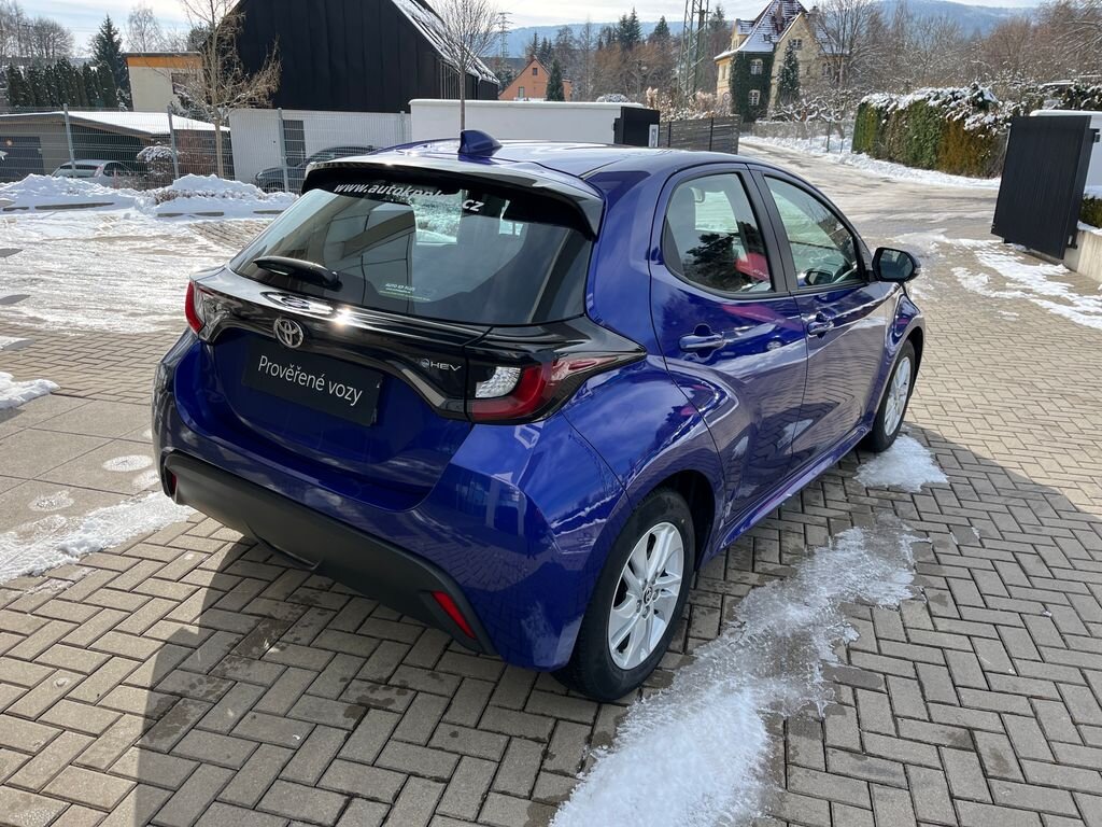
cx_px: 551
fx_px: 828
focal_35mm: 26
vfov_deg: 53.1
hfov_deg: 67.3
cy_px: 414
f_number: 1.6
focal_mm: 5.1
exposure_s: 1/1832
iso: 50
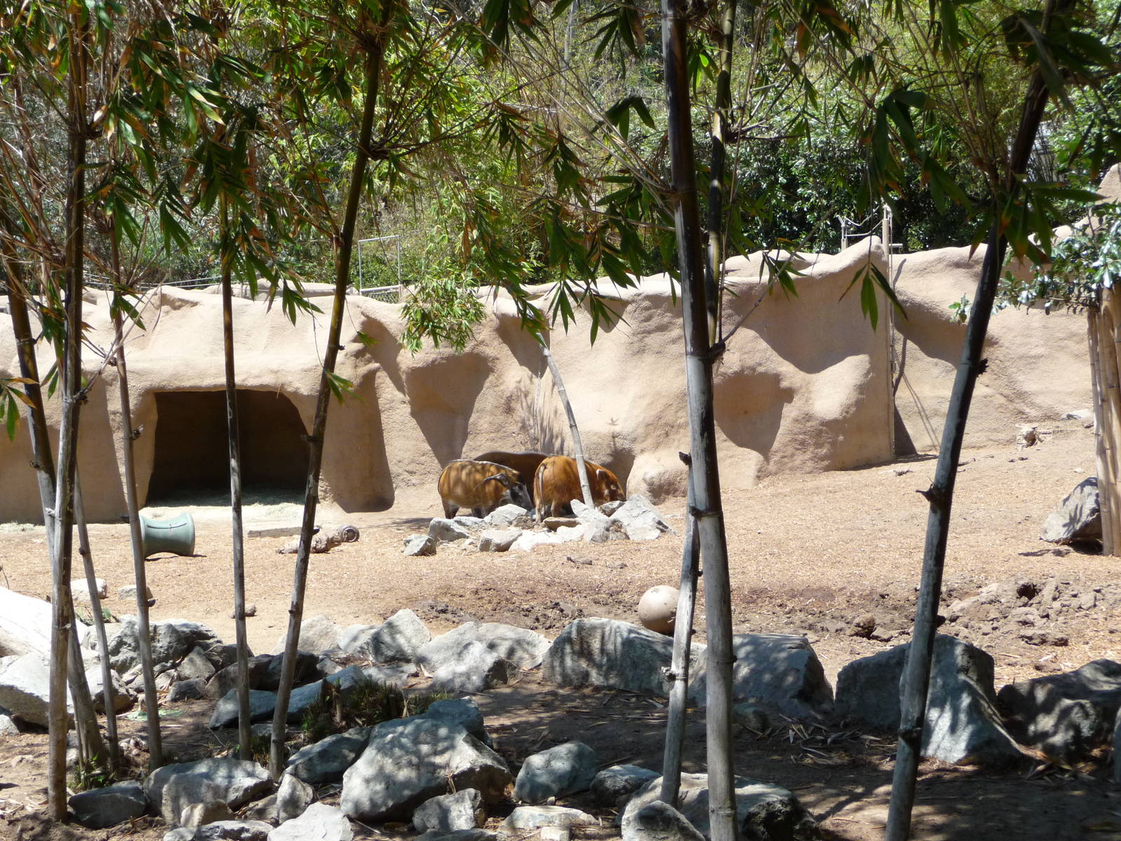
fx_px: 1781
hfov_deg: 34.9
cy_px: 420
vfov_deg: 26.6
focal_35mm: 55
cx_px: 560
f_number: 4.3
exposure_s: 1/500
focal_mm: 9.3
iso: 160
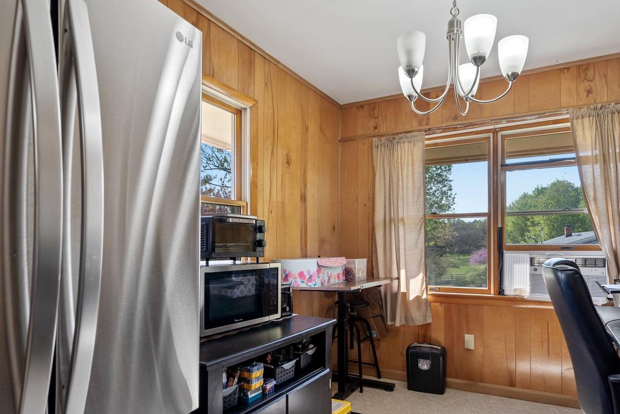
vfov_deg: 56.5
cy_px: 259
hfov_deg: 78.2
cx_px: 349
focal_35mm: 22
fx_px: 379
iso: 500
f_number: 8
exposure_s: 1/15
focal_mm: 16
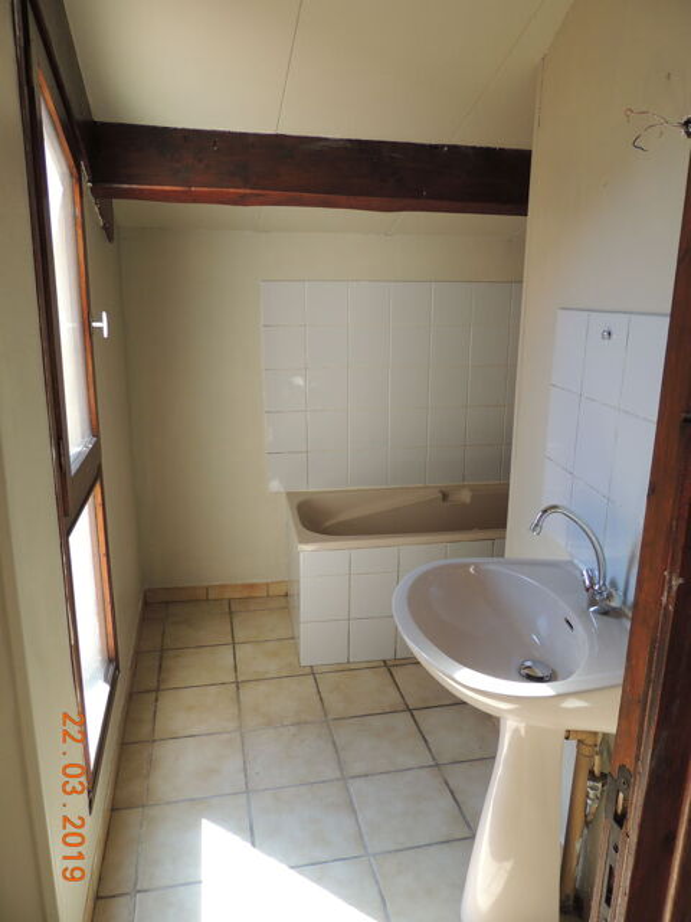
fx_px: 639
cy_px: 461
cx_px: 346
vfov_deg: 71.6
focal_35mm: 24
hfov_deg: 56.8
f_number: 3
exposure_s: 1/80
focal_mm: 4.3
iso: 100
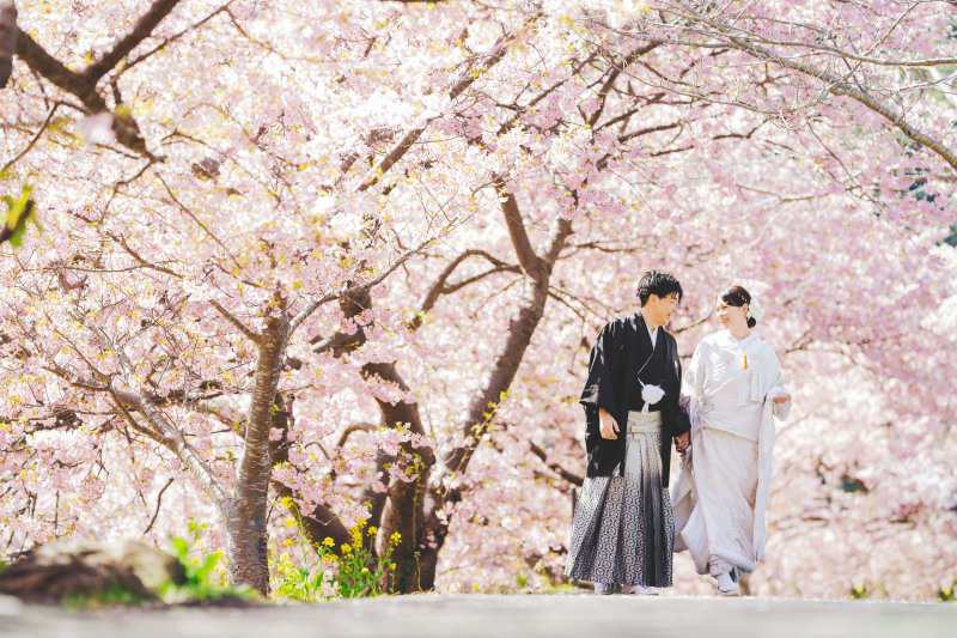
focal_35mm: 135
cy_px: 319
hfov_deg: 15.2
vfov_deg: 10.2
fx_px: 3588
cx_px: 478
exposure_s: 1/500
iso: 200
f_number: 2.8
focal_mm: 135
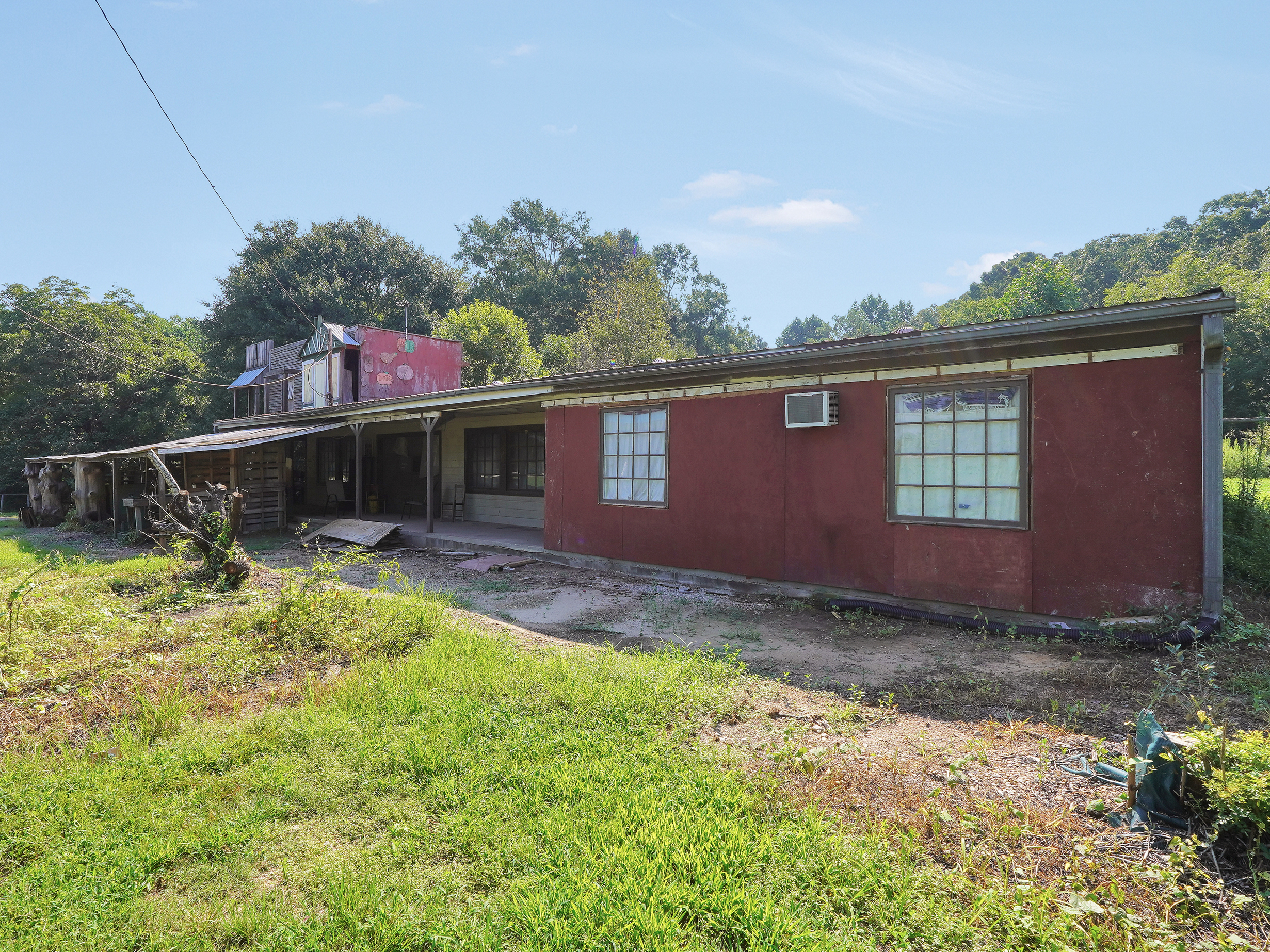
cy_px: 482
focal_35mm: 18
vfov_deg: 71.6
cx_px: 604
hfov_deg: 87.7
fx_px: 660
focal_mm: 10
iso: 100
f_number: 9
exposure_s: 1/125
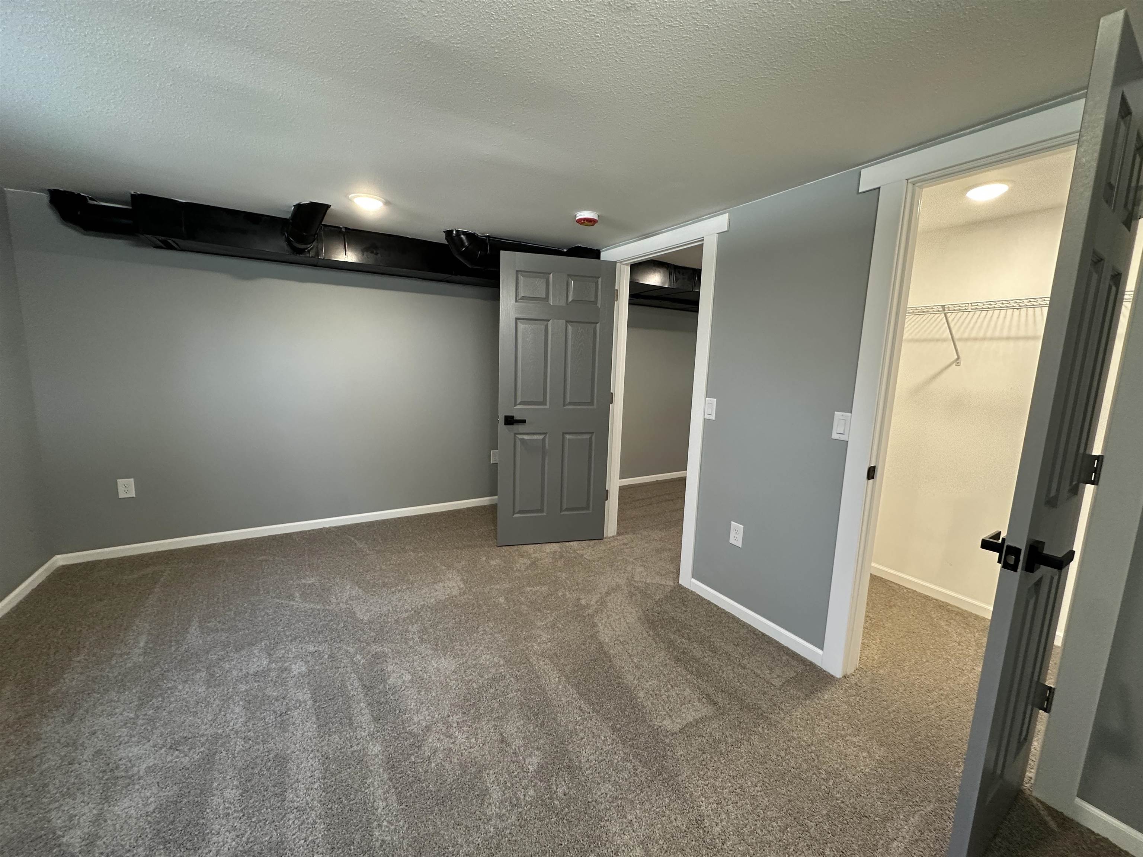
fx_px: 462
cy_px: 428
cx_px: 572
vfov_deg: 85.7
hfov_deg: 102.1
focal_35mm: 14
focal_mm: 2.22
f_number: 2.2
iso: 250
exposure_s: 1/60
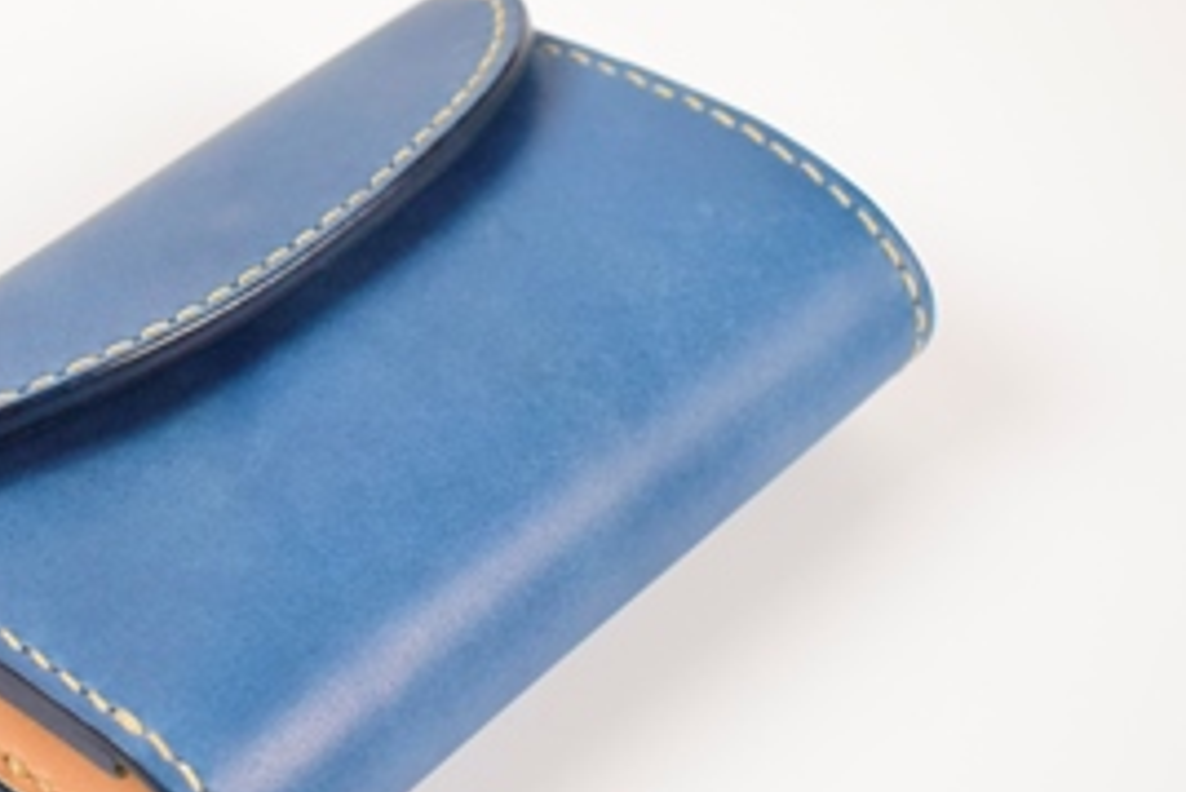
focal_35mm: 95
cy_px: 440
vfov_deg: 14.4
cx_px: 319
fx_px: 3128
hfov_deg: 21.3
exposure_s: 1/250
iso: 3200
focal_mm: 35
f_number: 5.6
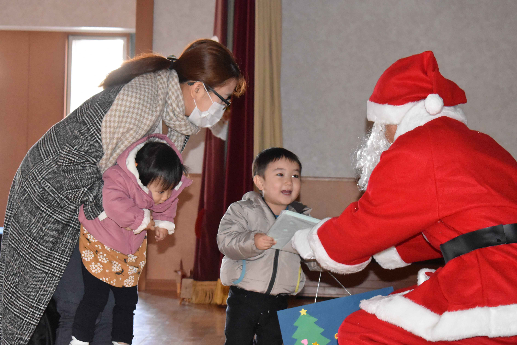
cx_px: 258
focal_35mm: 82
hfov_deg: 24.6
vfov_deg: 16.6
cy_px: 172
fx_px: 1185
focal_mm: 55
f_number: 5.6
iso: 6400
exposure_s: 1/60
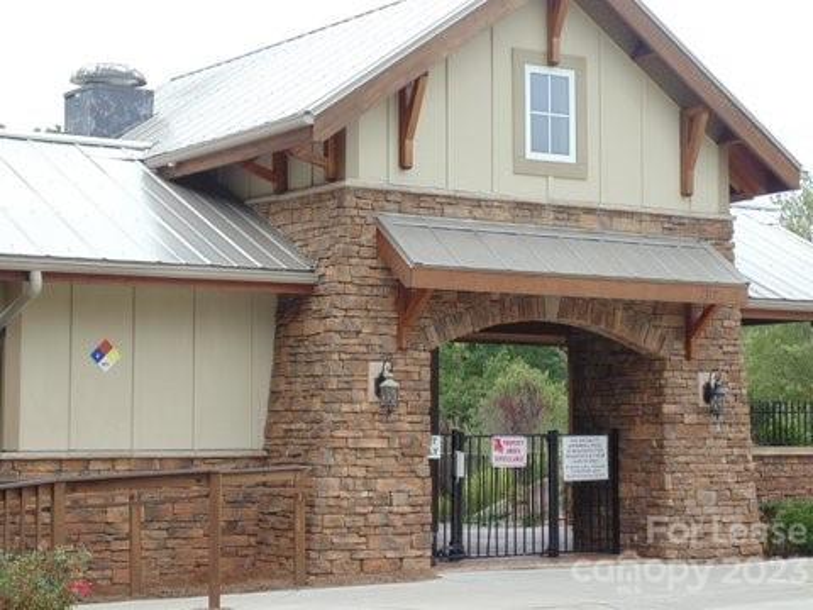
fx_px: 1855
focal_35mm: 79
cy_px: 305
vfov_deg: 18.7
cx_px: 406
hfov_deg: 24.7
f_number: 4.3
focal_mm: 14.1
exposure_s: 1/200
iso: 80
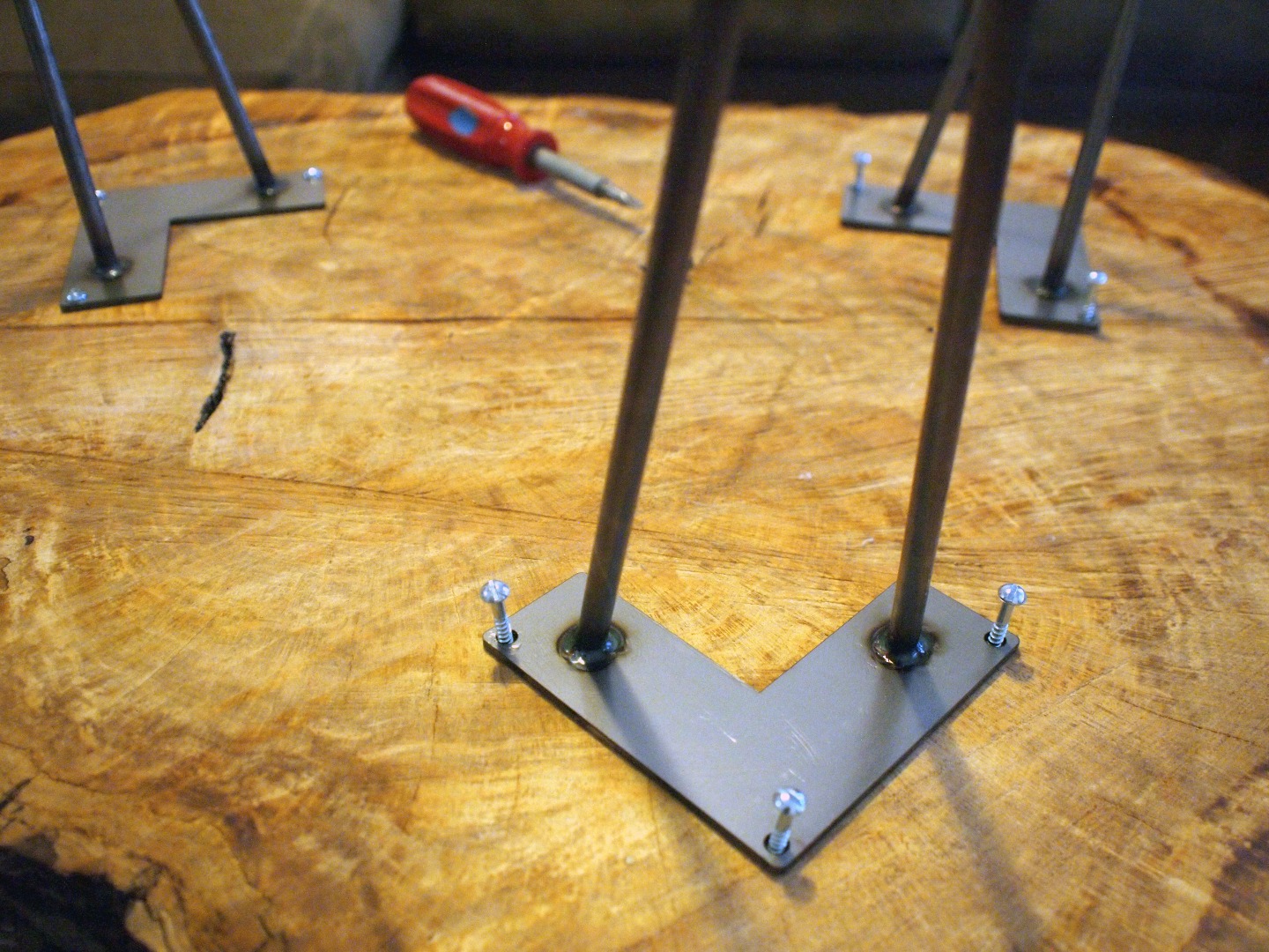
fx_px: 1246
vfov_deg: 41.8
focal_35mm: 34
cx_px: 634
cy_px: 476
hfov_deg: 54.0
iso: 1600
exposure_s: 1/60
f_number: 2.8
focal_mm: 17
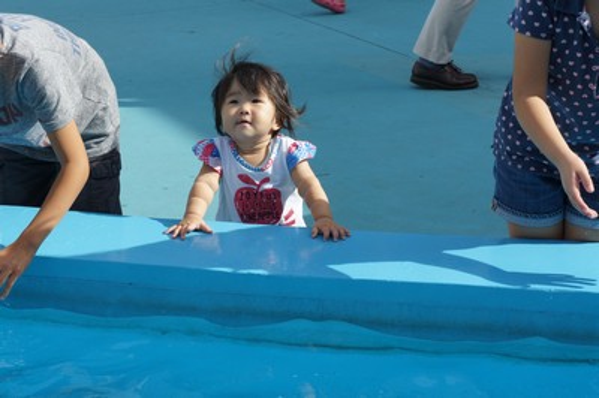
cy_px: 199
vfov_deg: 16.5
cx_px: 300
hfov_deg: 24.6
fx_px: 1372
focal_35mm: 82
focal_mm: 55
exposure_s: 1/250
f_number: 9
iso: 200
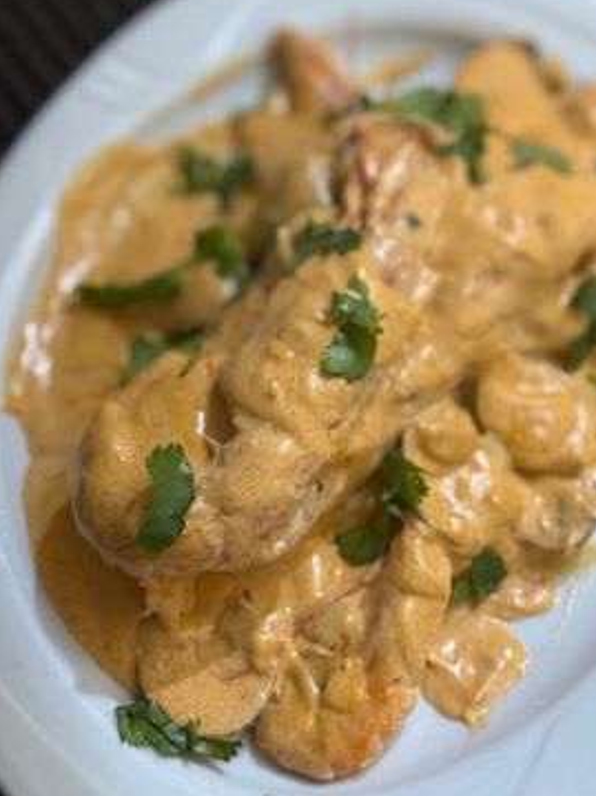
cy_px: 335
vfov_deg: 33.7
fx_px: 1309
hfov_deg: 25.6
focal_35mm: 57
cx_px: 348
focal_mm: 6.76
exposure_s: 1/33
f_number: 1.78
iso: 250
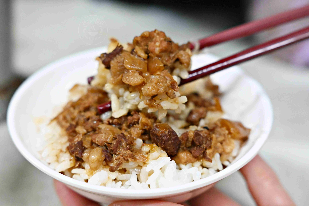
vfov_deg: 18.2
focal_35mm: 75
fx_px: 644
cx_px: 154
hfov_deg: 27.0
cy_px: 103
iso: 2800
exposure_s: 1/200
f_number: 3.2
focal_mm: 50
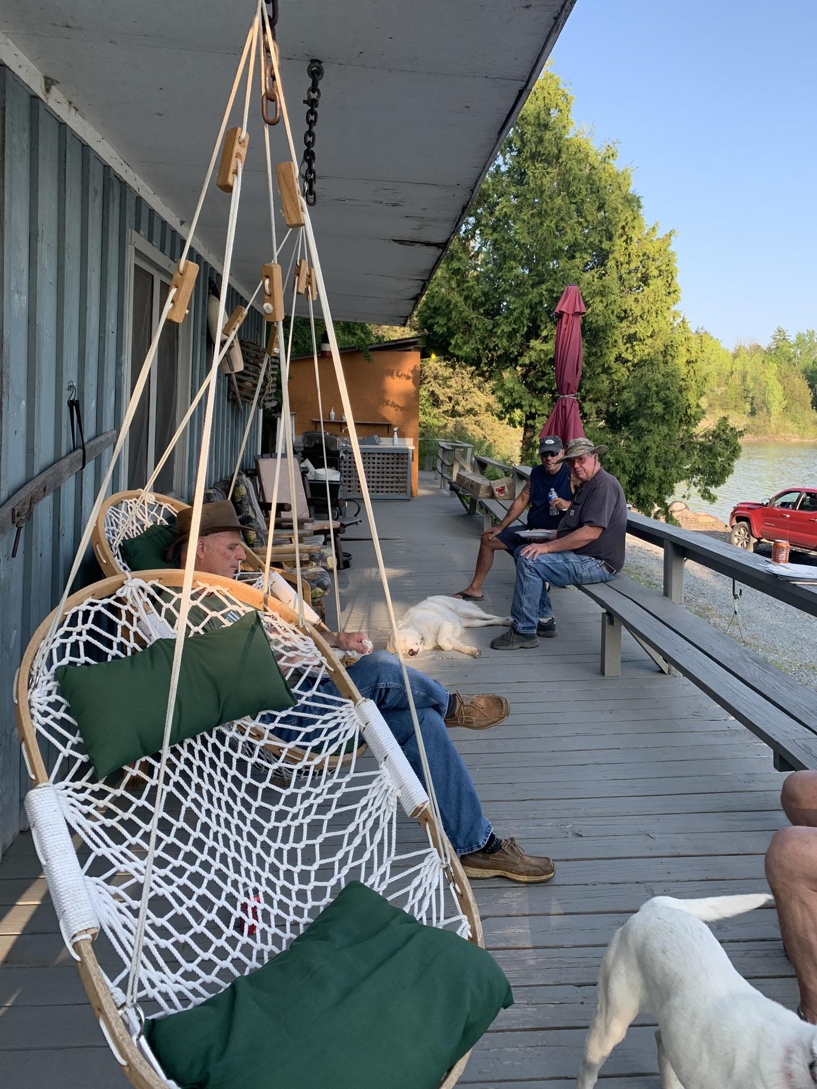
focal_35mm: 26
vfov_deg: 67.3
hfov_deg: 53.1
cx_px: 408
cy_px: 544
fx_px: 818
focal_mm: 4.25
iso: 25
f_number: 1.8
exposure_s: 1/320
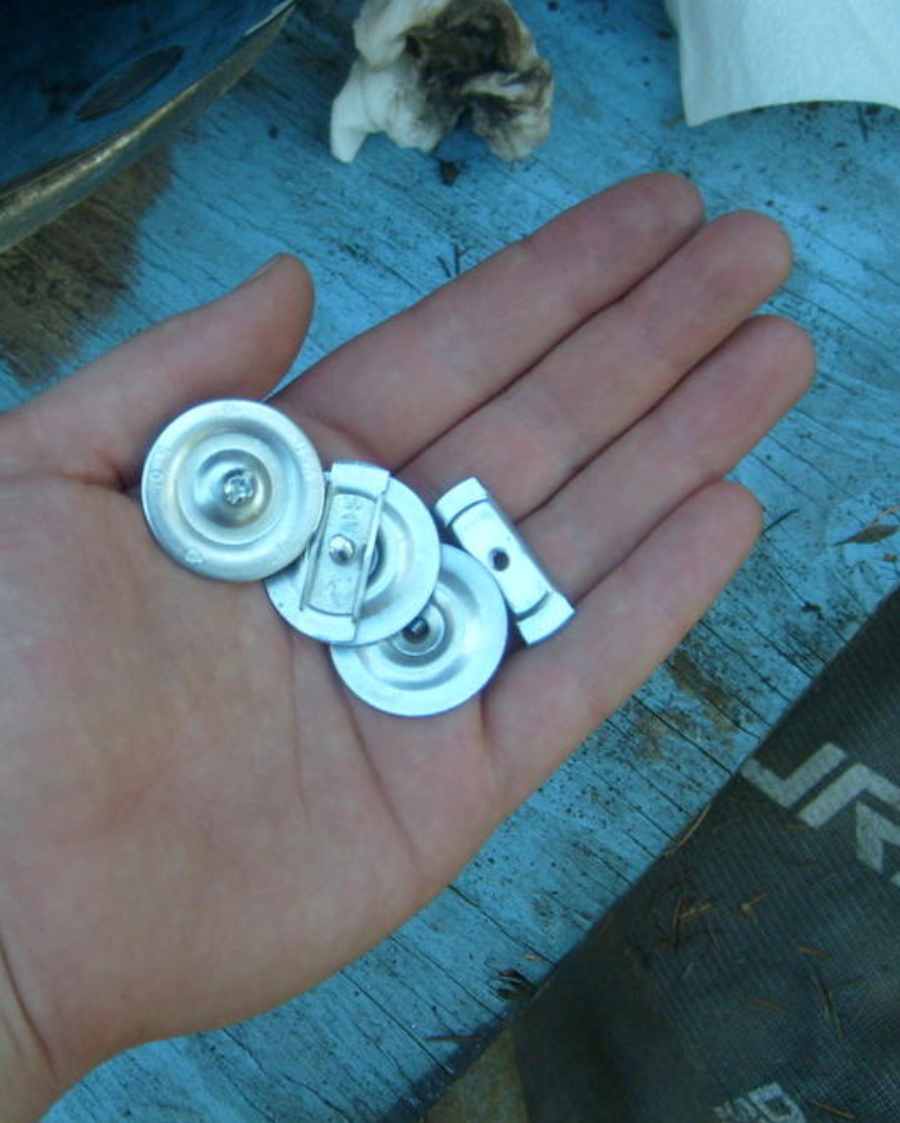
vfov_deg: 40.3
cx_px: 267
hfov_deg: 32.4
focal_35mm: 46
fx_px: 1531
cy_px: 562
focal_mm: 5.8
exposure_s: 1/90
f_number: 2.8
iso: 80
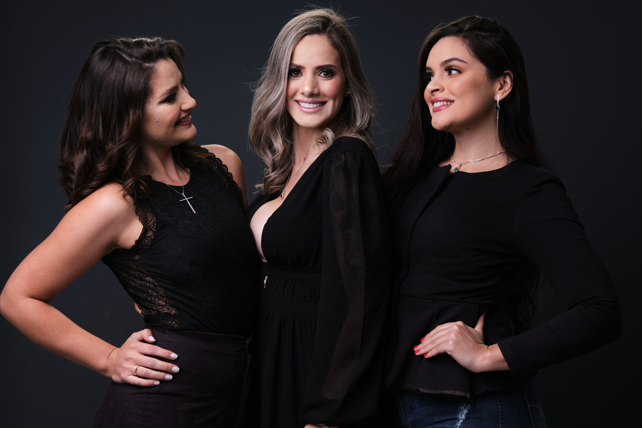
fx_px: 1337
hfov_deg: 27.0
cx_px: 321
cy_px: 214
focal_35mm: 75
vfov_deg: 18.2
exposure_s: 1/125
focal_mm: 50
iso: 160
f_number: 2.8
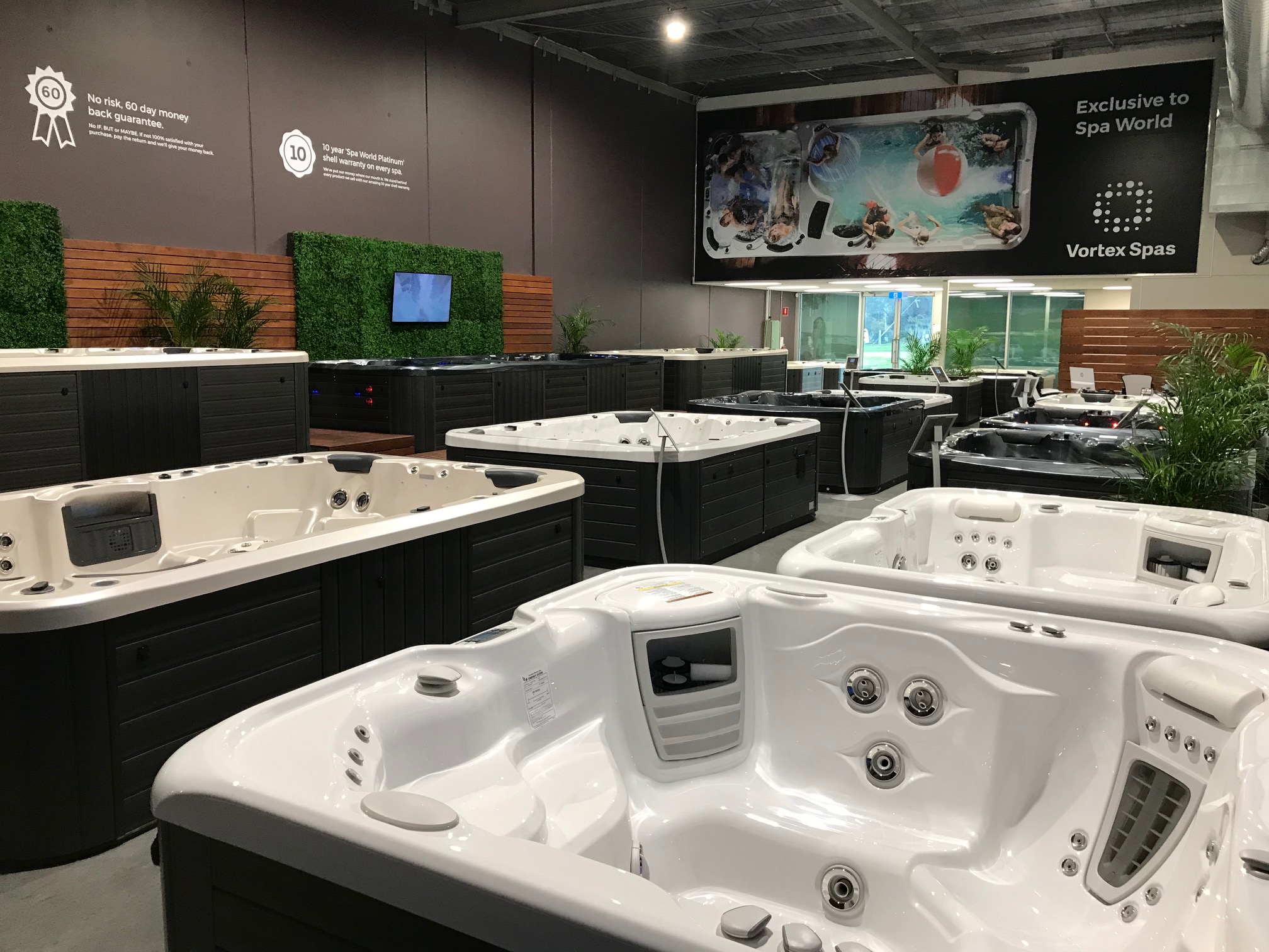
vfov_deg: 49.7
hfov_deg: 63.4
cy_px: 476
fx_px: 1026
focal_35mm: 28
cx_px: 634
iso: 40
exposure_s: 1/25
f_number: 1.8
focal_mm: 3.99
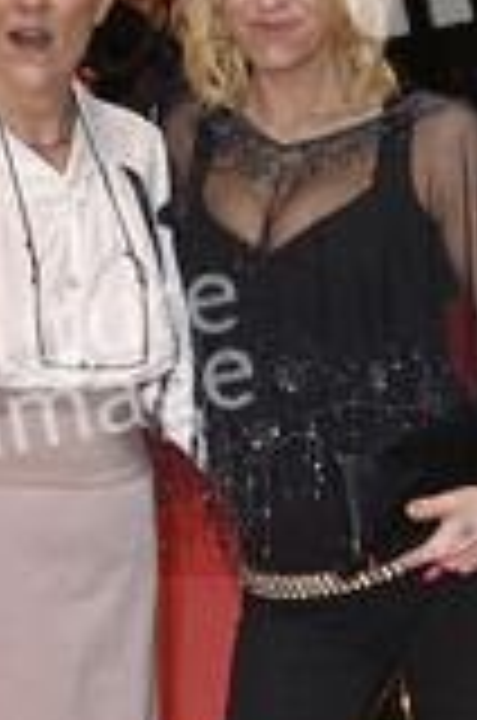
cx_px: 153
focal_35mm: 120
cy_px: 608
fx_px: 2395
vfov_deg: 16.9
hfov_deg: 11.4
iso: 640
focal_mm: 48
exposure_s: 1/160
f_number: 5.6
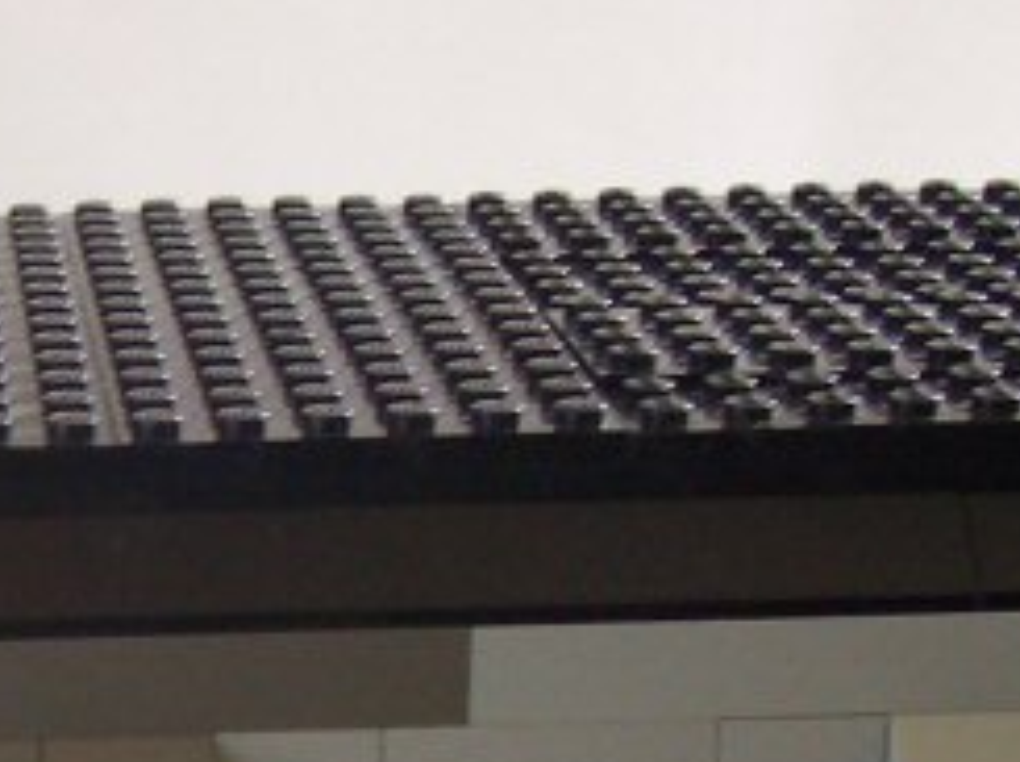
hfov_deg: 15.8
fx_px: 3560
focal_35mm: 121
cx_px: -112
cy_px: 874
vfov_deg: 12.0
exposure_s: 1/30
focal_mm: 5.6
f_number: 2.8
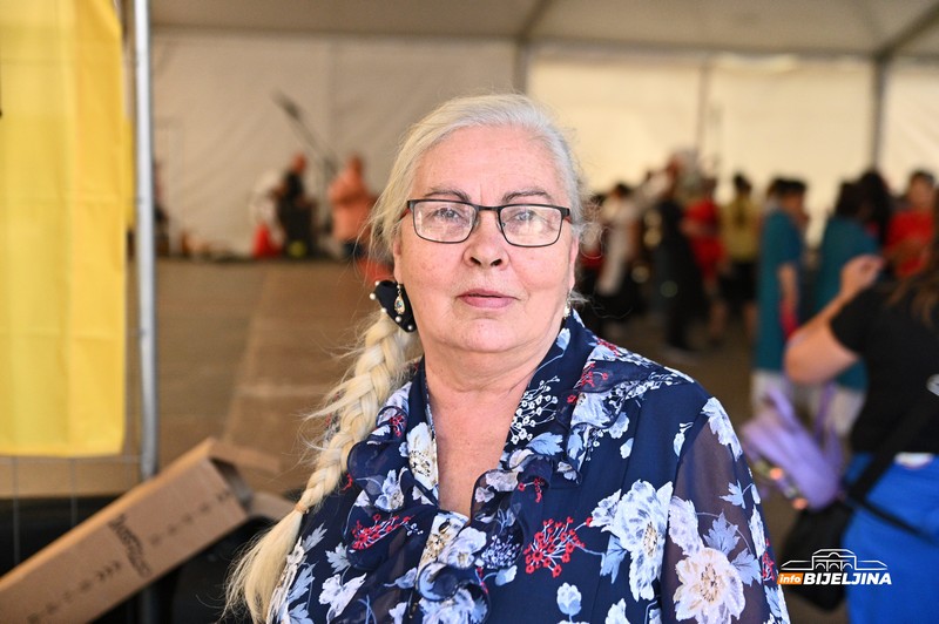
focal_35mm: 45
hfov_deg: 43.6
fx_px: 1173
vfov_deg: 29.8
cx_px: 470
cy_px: 312
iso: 2500
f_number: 2.8
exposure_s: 1/5000
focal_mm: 45
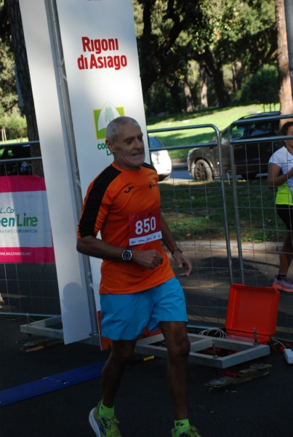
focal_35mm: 78
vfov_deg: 25.9
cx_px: 146
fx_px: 947
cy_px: 218
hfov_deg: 17.6
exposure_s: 1/800
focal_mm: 52
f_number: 5
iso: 1000
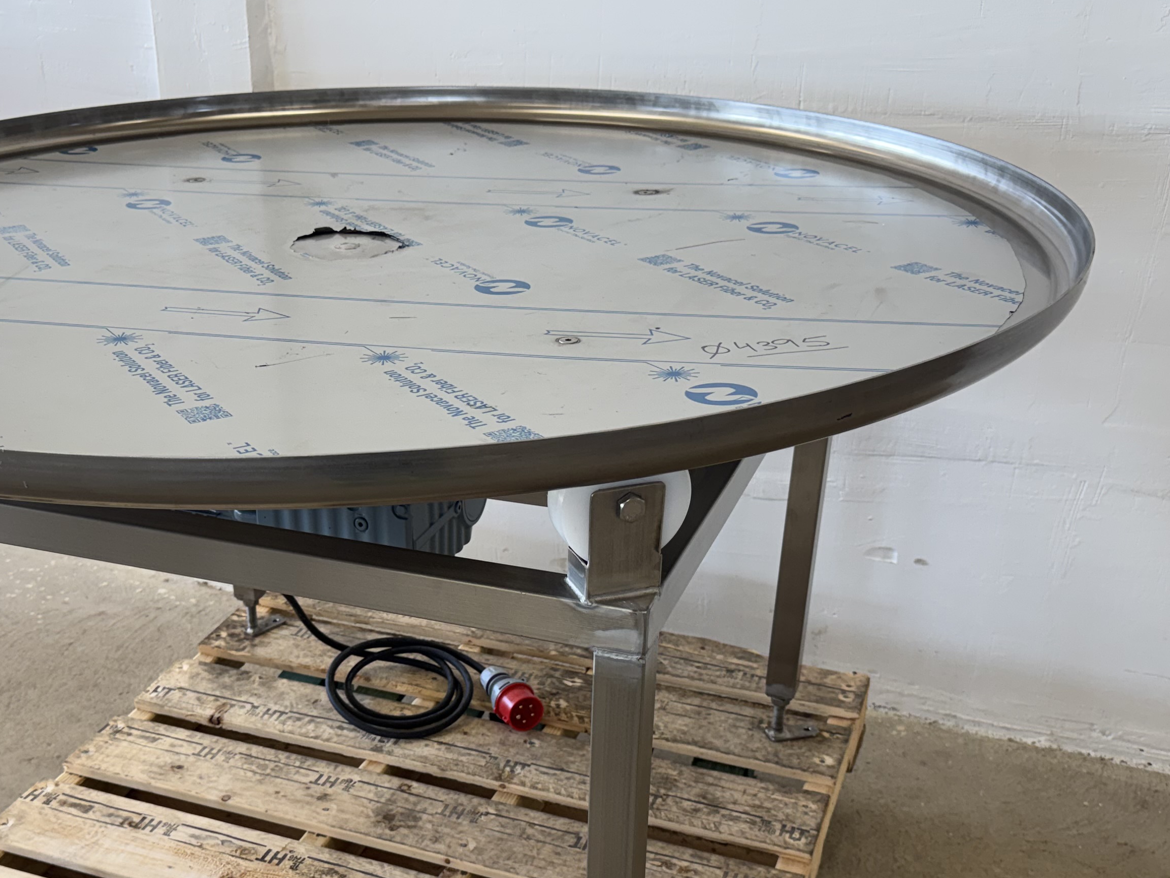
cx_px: 427
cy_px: 647
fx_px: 1420
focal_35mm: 42
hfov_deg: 44.4
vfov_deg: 33.7
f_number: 1.78
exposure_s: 1/100
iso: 64
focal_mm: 6.76
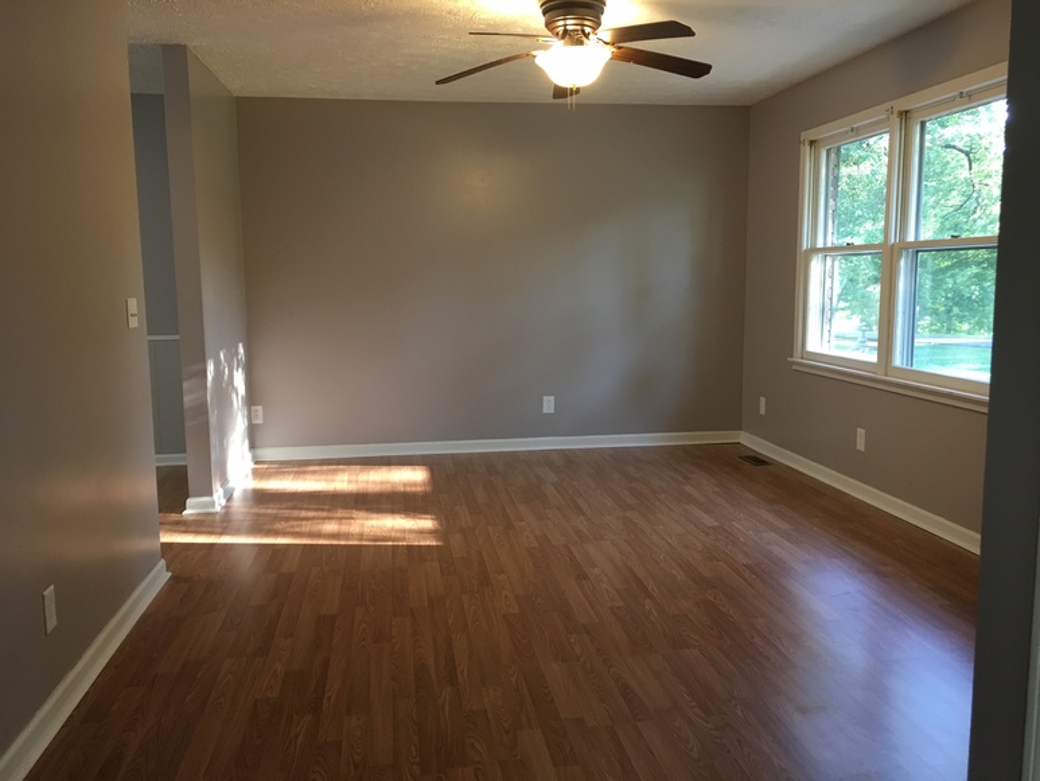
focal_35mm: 29
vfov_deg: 48.2
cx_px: 520
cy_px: 390
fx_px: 871
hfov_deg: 61.7
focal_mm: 4.15
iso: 80
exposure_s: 1/30
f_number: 2.2
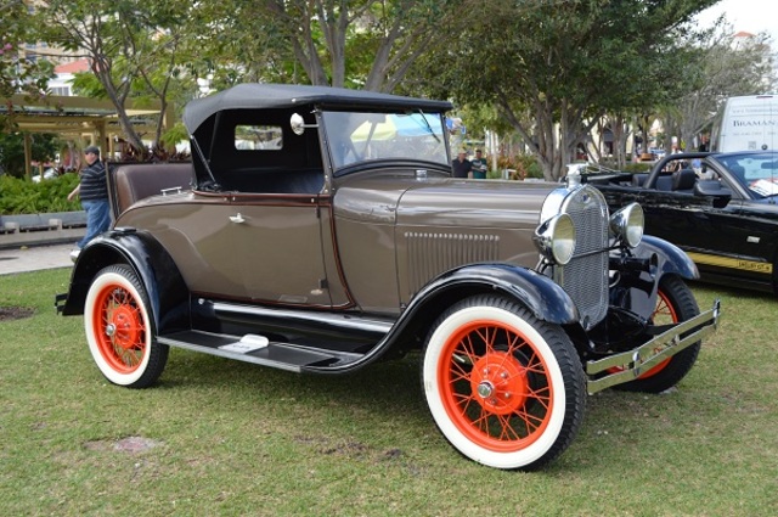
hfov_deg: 49.6
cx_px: 389
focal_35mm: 39
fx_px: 842
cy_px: 258
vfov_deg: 34.1
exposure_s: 1/125
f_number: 5.6
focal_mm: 26
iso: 100
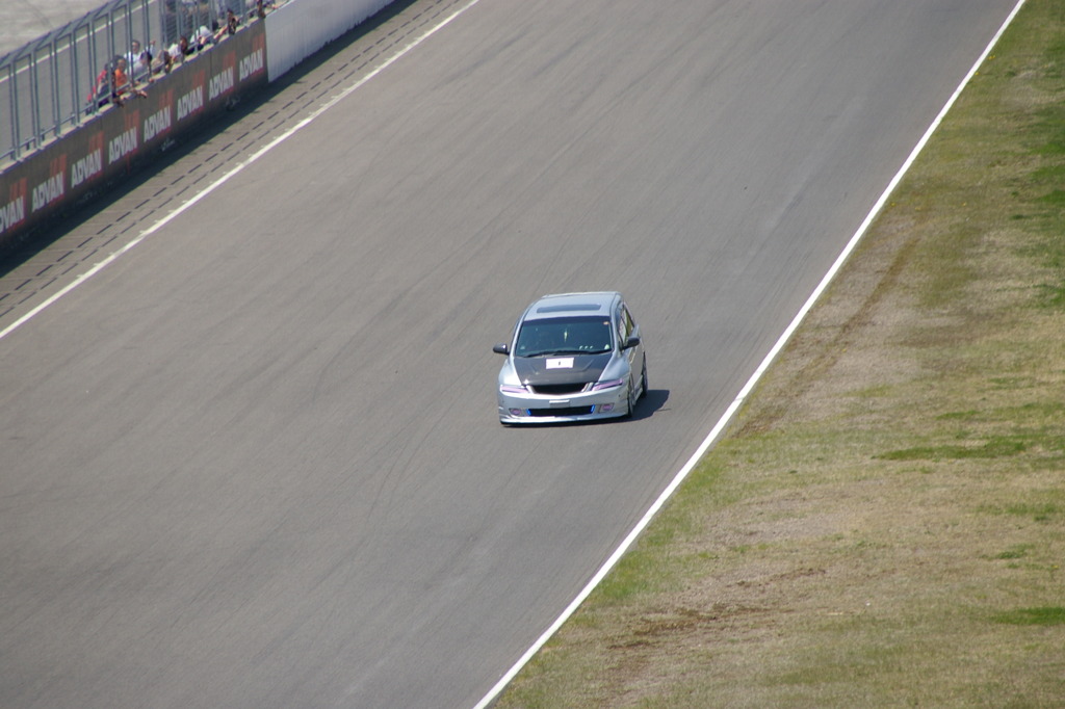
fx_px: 11090
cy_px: 354
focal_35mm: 375
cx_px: 532
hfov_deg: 5.5
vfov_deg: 3.7
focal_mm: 250
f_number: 8
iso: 200
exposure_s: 1/500
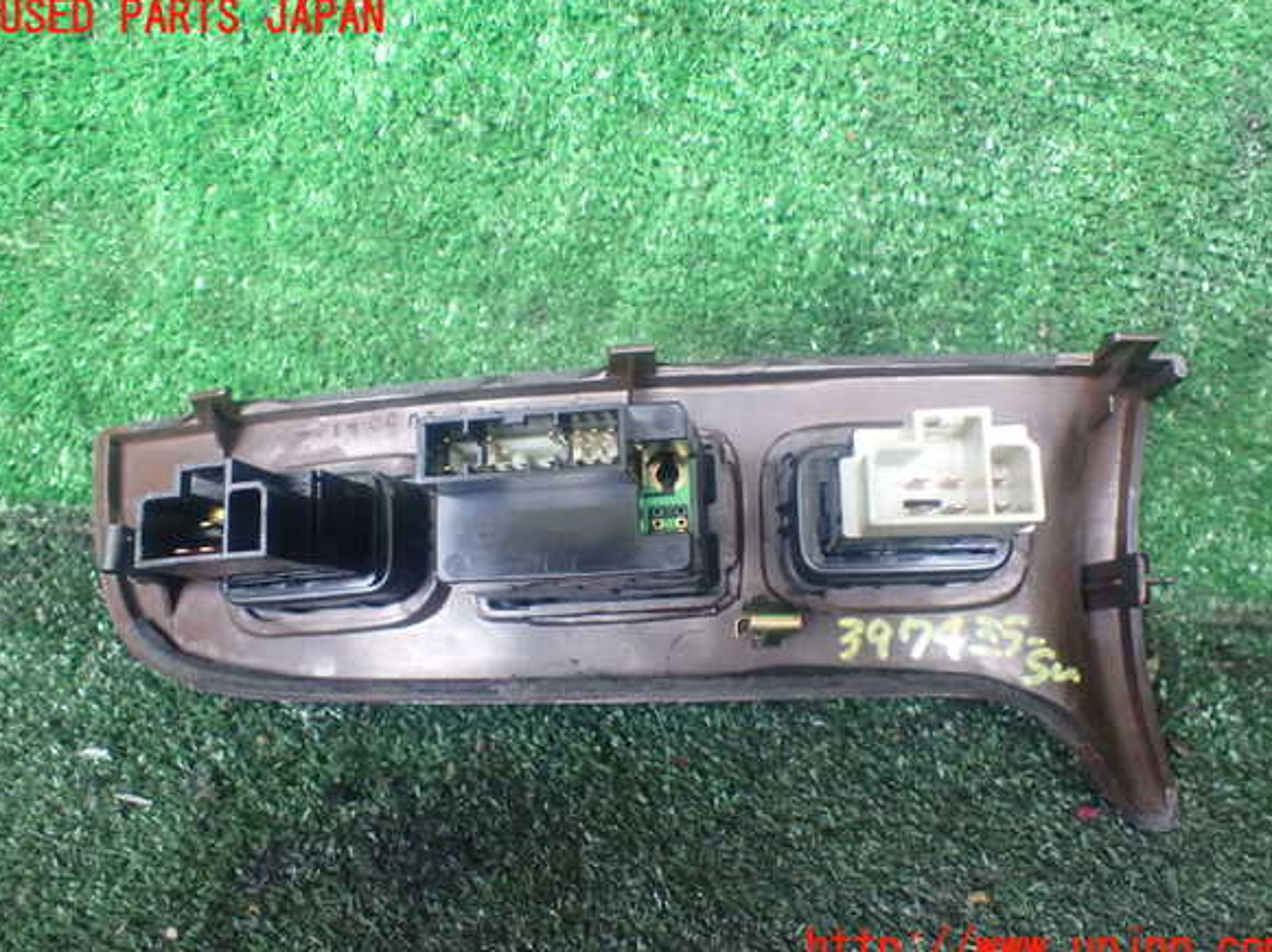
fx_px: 1138
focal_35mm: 31
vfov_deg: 45.4
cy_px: 484
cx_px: 644
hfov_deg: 58.4
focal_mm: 5.4
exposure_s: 1/30
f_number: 2.3
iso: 1000
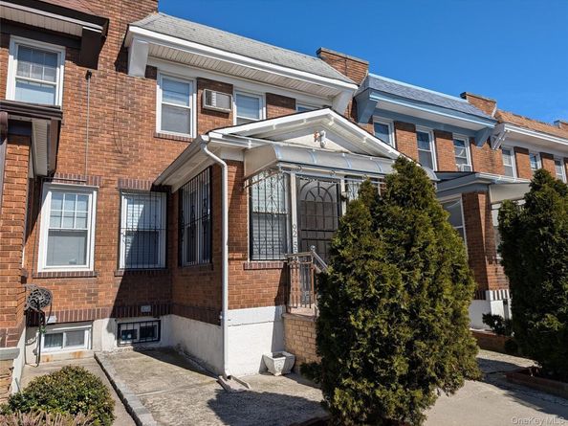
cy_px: 213
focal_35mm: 24
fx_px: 394
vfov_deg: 56.8
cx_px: 284
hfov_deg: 71.6
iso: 23
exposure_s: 1/1715
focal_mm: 6.9
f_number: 1.68
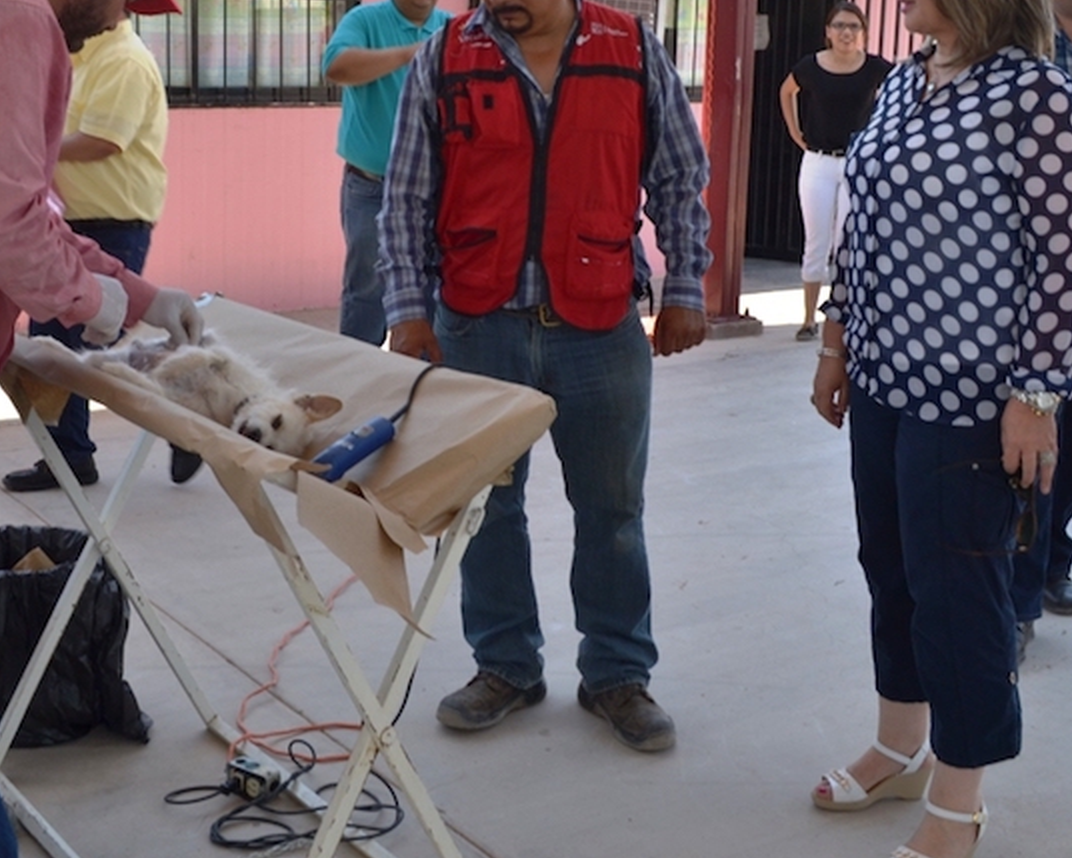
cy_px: 294
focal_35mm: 52
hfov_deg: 35.9
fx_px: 1650
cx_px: 438
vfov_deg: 29.0
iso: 100
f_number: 7.1
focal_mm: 22
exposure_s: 1/100
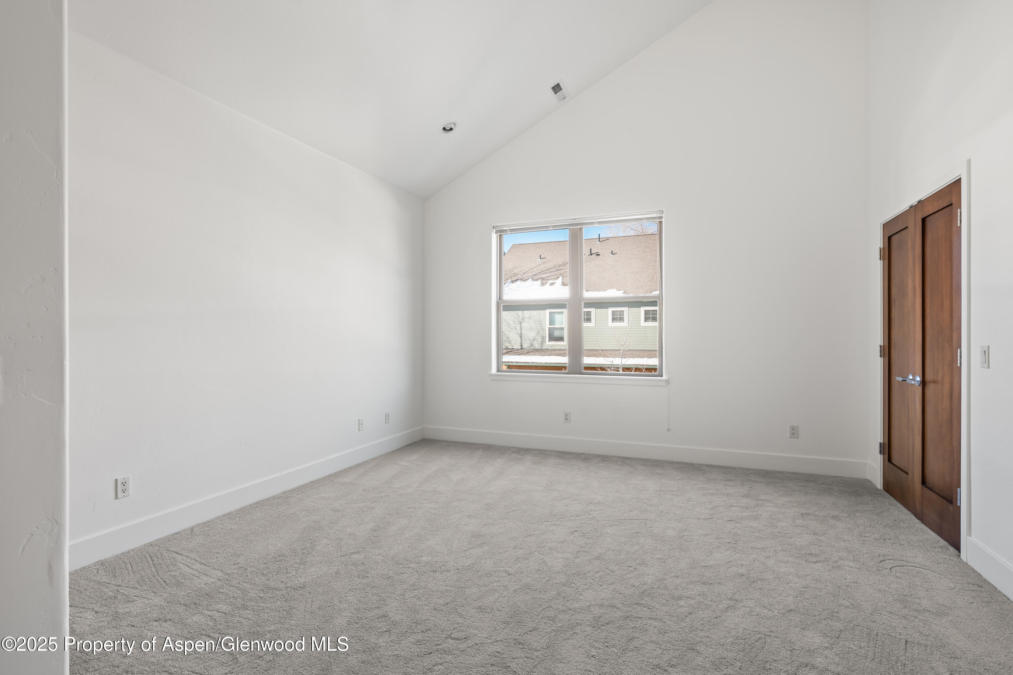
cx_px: 506
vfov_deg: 70.4
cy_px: 338
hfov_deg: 93.3
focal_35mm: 17
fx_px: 478
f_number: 7.1
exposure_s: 1/1.67
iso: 125
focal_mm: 17
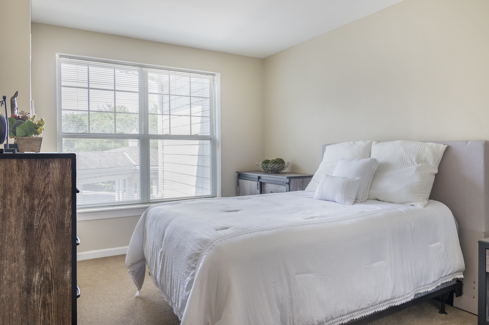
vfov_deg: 53.0
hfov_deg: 73.8
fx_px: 326
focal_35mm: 24
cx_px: 244
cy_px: 162
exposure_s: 1/30
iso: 400
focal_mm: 24
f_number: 10
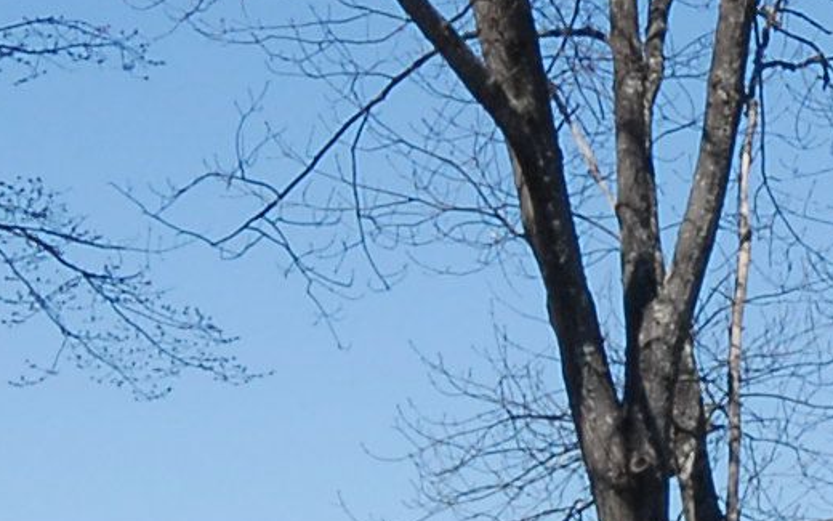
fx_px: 5176
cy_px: 723
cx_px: 1110
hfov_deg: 9.0
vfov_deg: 5.7
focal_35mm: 228
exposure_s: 1/100
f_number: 16
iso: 200
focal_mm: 20
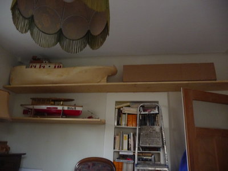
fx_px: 184
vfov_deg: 49.7
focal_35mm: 28
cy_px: 86
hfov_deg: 63.4
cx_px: 114
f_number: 3.3
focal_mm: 4.7
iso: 400
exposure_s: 1/8
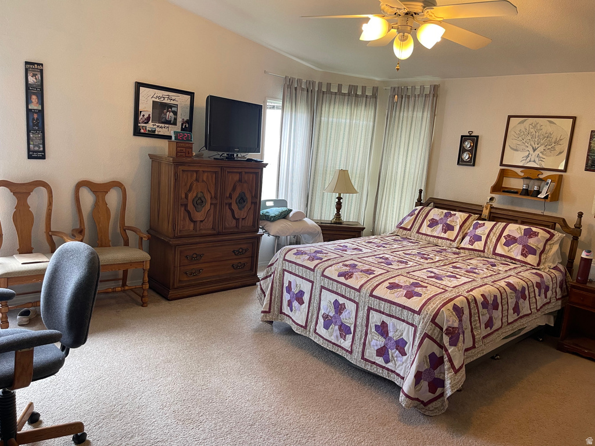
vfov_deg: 54.9
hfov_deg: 69.4
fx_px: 430
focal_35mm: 25
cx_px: 298
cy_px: 223
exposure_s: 1/60
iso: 100
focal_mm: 5.1
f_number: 1.6
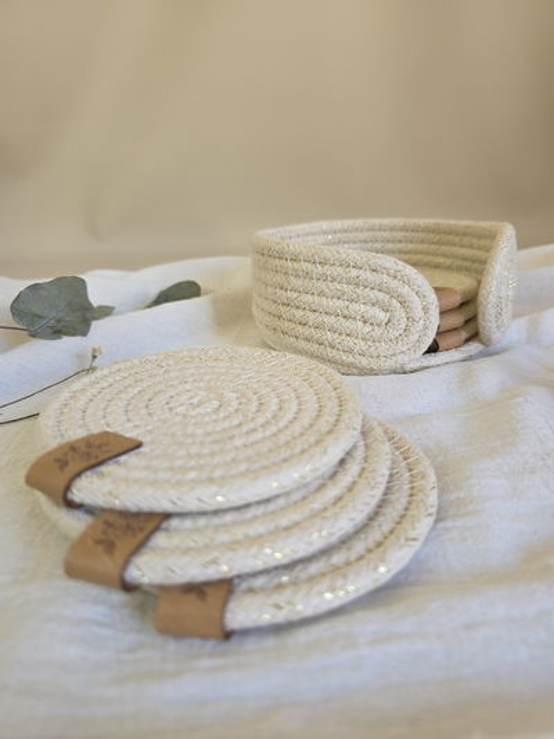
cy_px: 370
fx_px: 491
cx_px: 277
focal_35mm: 23
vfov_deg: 73.9
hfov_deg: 58.9
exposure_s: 1/100
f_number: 1.7
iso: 100
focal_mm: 6.3
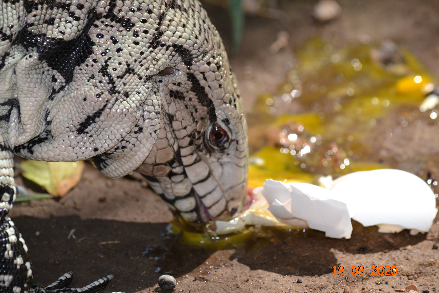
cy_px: 146
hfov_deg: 8.1
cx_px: 220
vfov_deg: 5.4
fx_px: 3109
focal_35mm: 255
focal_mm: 170
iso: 100
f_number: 8
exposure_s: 1/200
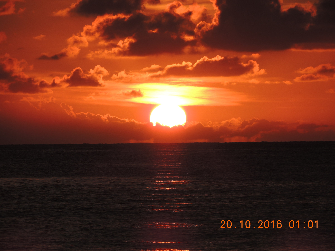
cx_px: 168
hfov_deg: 5.0
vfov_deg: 3.7
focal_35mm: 400
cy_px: 126
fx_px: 3871
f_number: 4.8
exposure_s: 1/1600
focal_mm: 71.3
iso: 100
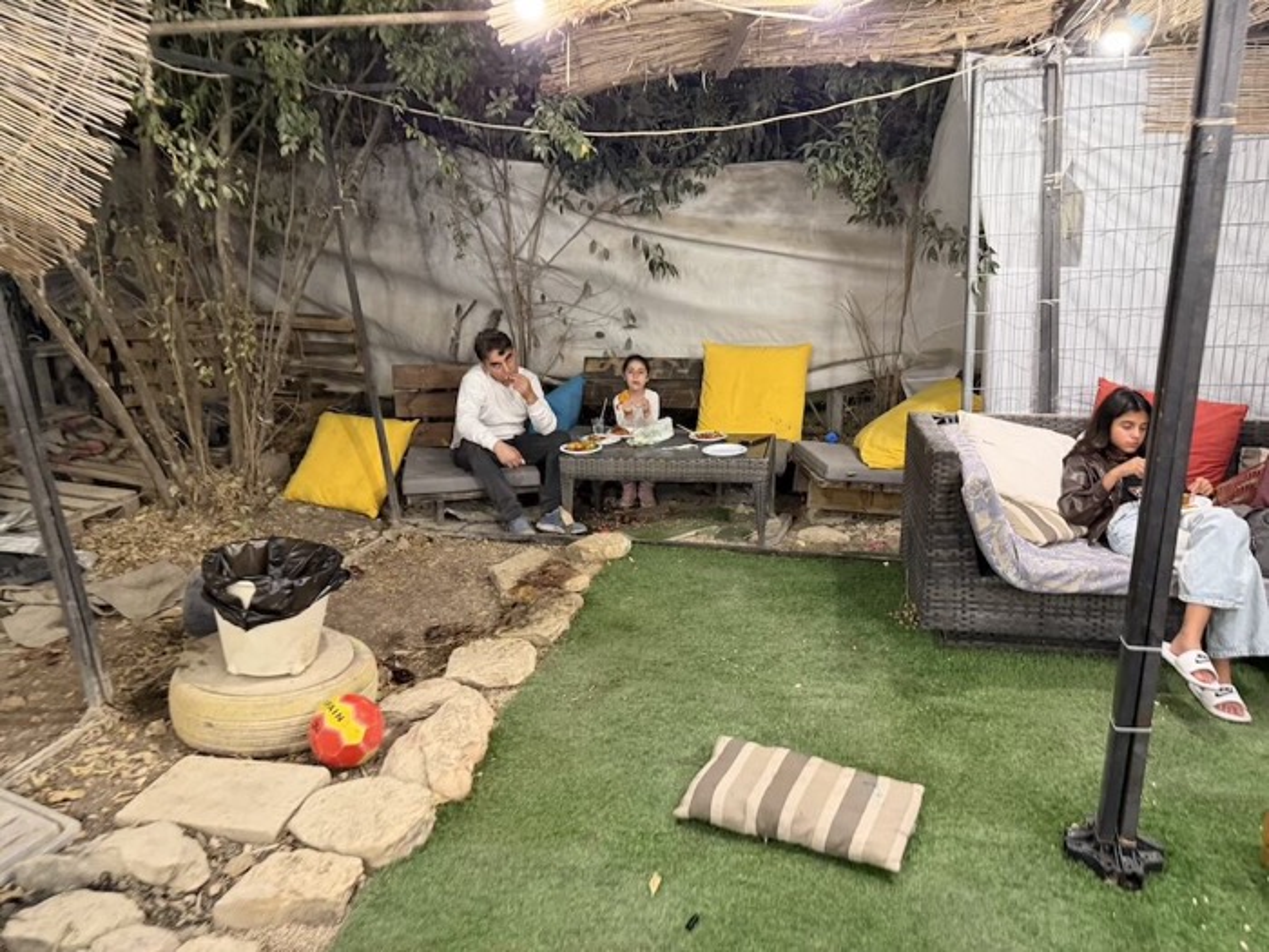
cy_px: 476
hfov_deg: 71.6
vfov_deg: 56.8
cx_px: 634
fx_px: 880
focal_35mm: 24
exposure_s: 1/50
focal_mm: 6.76
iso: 400
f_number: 1.78
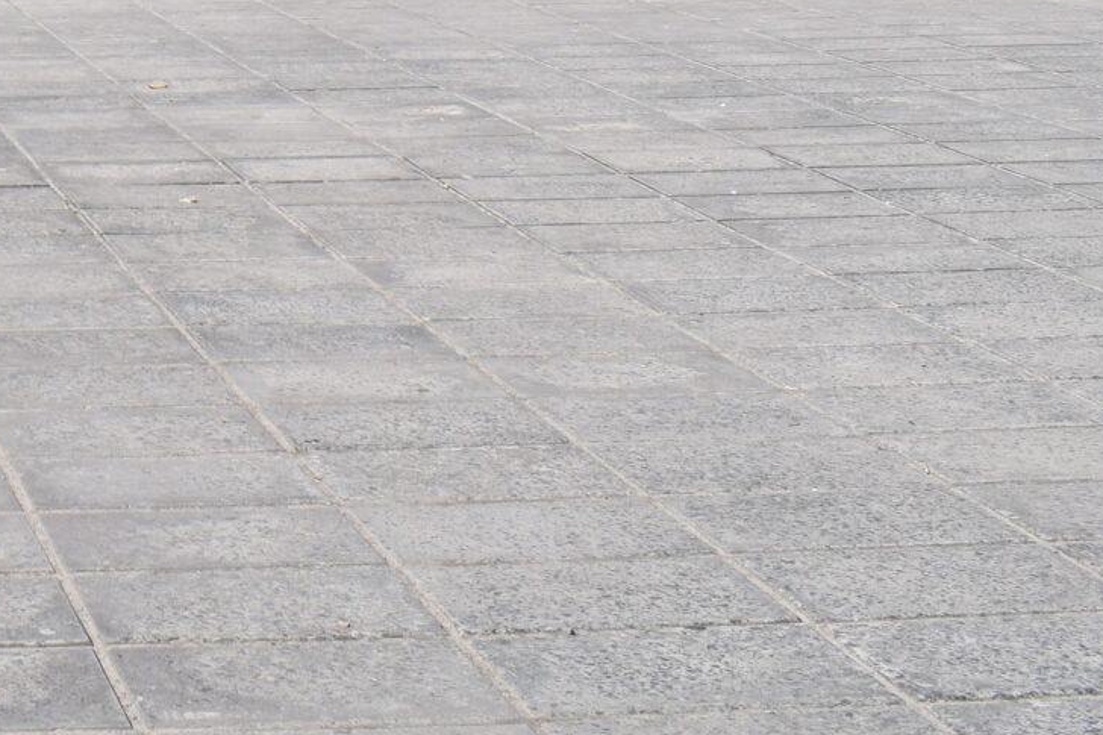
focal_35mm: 95
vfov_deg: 13.3
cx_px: -429
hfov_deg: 19.4
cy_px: -466
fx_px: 2910
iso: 400
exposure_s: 1/500
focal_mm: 18
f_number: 11
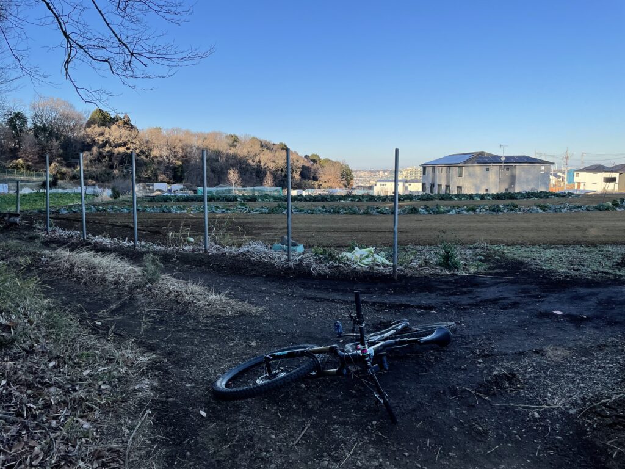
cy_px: 234
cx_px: 312
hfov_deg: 67.3
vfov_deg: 53.1
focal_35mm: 26
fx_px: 469
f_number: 1.6
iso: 32
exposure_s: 1/1667
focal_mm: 4.2
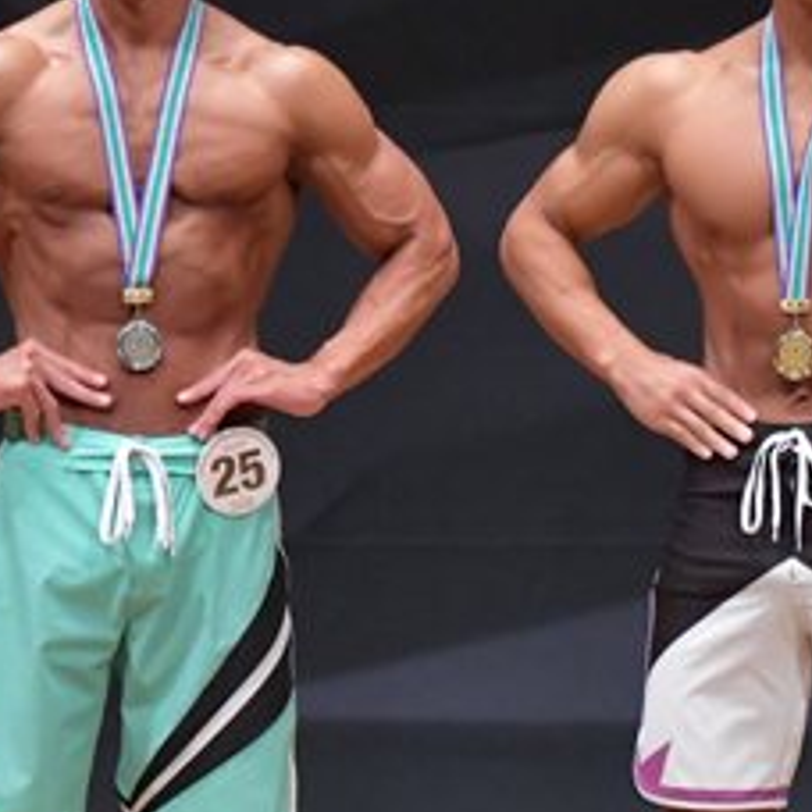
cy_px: 477
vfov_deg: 2.1
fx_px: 21868
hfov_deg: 2.1
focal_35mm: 824
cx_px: 757
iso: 6400
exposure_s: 1/400
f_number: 5.6
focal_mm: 190
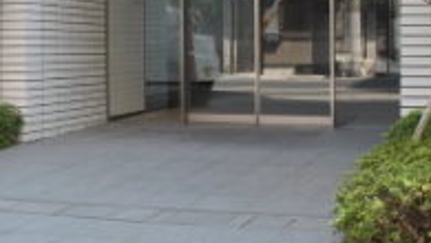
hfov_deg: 32.1
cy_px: 53
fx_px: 743
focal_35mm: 65
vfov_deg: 18.4
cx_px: 283
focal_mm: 18
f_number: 5.6
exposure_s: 1/125
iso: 160
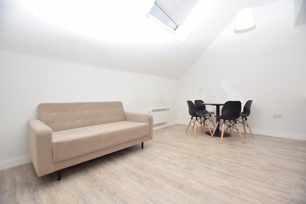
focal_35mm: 15
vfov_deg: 77.3
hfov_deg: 100.4
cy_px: 102
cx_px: 153
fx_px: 127
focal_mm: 10
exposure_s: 1/60
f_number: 3.5
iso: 100
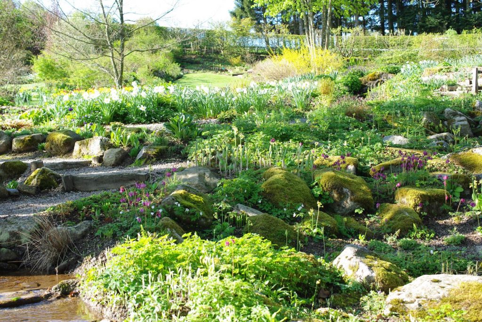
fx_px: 697
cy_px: 161
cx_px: 241
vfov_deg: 26.1
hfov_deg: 38.2
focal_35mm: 52
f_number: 4.5
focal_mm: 35
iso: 100
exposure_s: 1/125
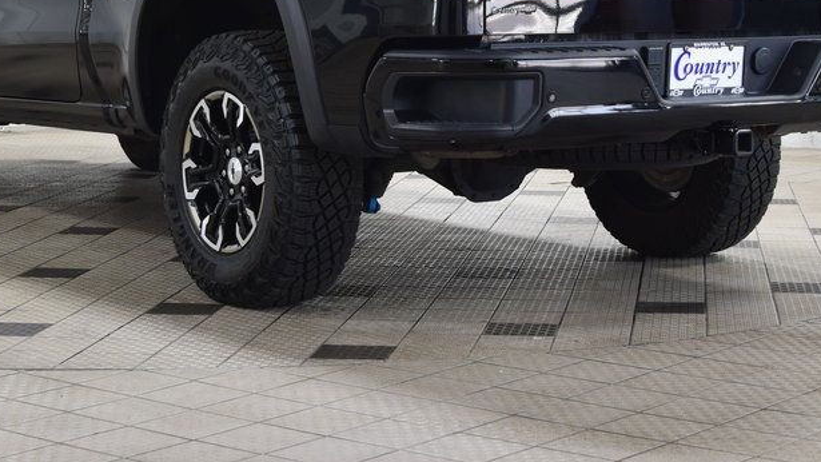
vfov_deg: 13.4
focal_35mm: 89
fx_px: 1938
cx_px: 346
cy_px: 10
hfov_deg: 23.9
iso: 640
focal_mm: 34
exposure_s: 1/15
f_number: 6.3
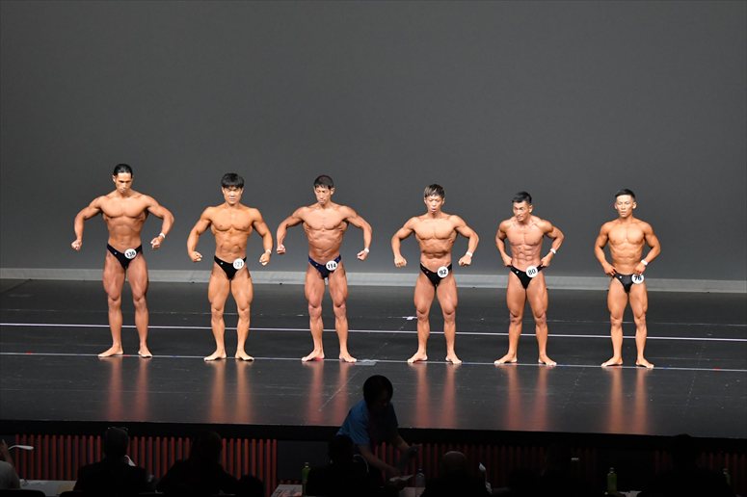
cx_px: 374
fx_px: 3111
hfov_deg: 13.7
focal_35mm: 150
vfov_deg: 9.1
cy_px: 248
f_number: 5.6
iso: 5000
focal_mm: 100
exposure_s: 1/400
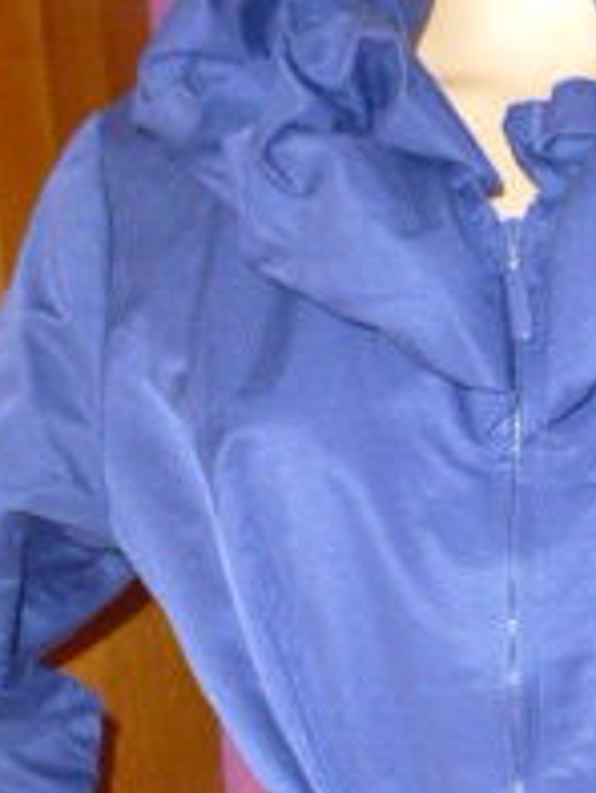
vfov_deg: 22.6
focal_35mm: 78
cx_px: 524
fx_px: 1789
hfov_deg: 18.6
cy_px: 998
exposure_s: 1/60
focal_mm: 4.3
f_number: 3.3
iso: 800
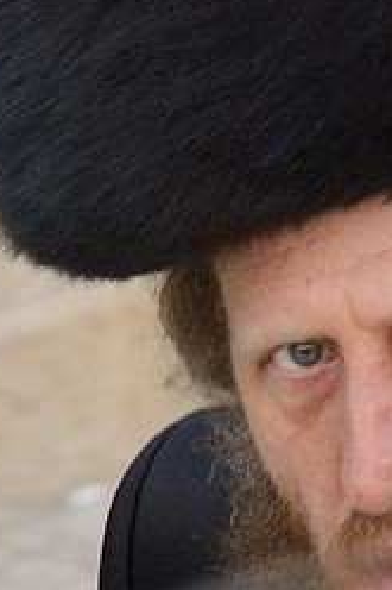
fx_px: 7392
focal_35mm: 452
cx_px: 470
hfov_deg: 3.0
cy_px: 1278
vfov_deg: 4.5
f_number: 5
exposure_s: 1/160
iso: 1000
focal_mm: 70
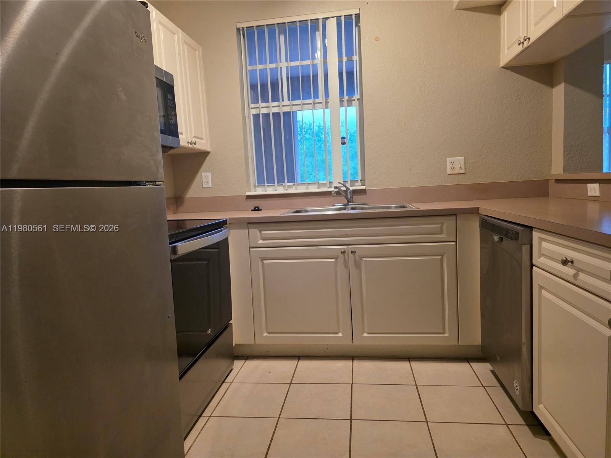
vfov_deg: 58.9
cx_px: 306
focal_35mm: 23
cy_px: 229
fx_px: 406
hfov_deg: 73.9
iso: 640
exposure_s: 1/120
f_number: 1.7
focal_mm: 6.3
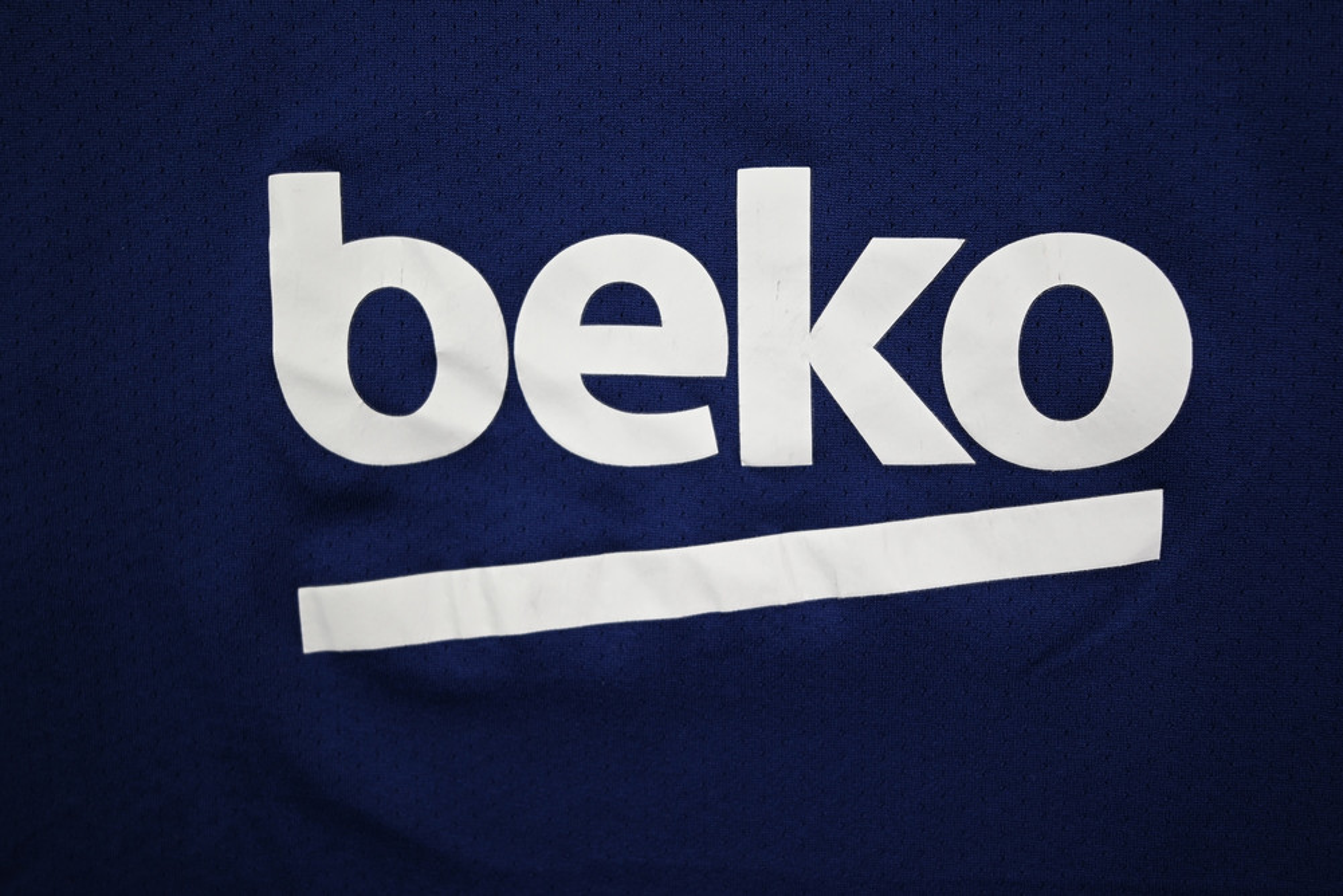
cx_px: 672
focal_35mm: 39
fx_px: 1455
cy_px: 448
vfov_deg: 34.2
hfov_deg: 49.5
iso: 200
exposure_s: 1/90
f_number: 5.3
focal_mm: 39
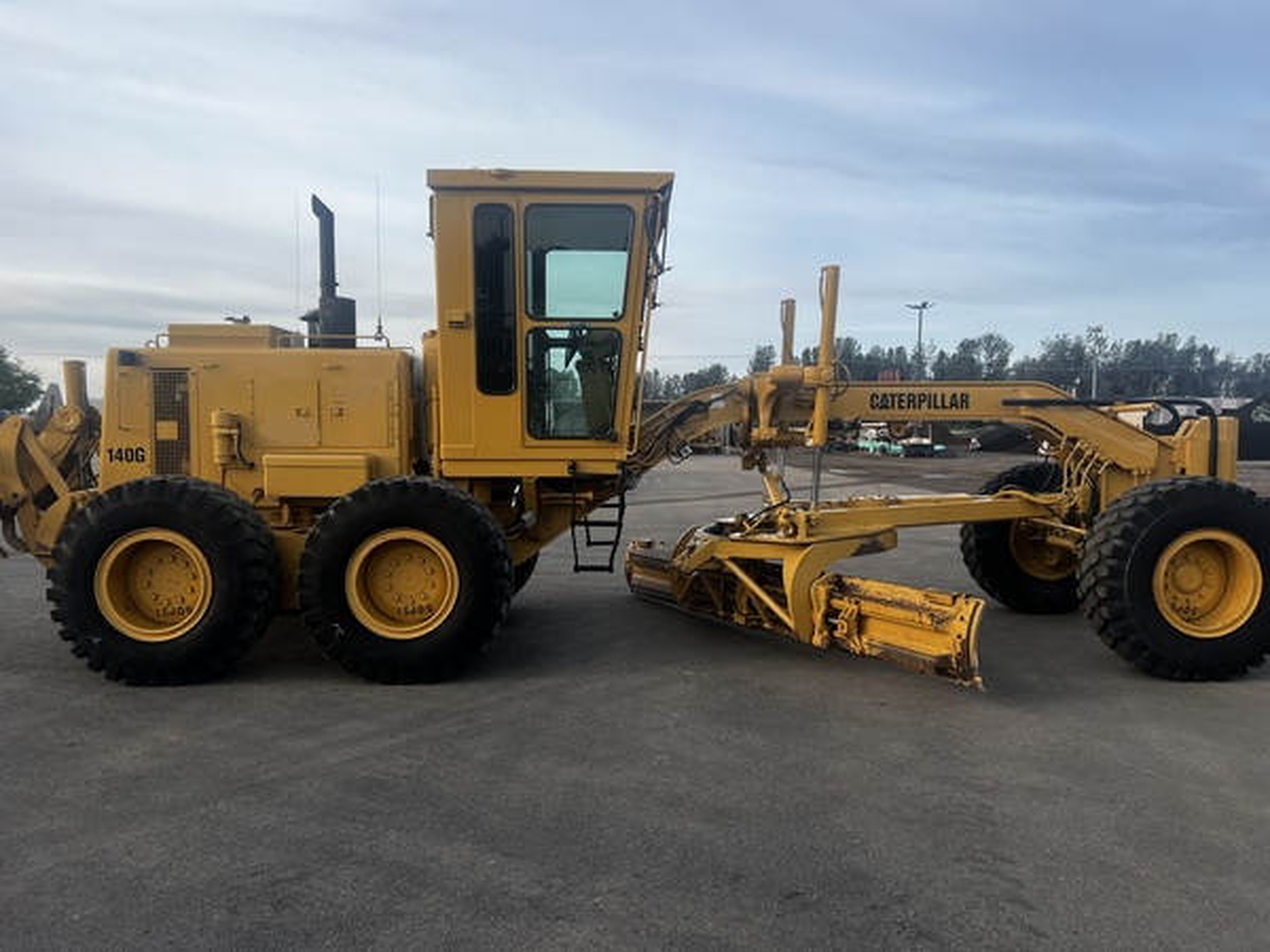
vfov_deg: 53.1
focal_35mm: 26
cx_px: 635
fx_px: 954
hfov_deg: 67.3
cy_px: 476
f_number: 1.5
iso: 50
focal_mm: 5.7
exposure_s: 1/1135
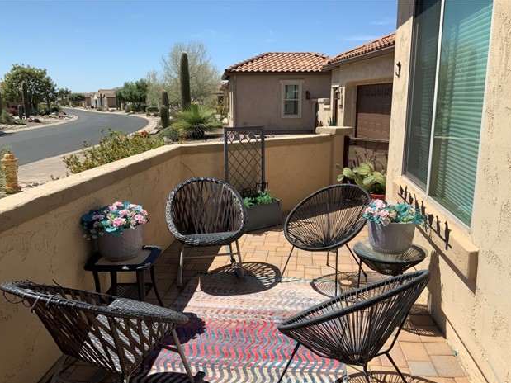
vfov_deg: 46.8
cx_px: 257
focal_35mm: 30
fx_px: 443
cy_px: 197
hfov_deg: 60.0
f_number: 1.8
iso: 16
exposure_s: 1/2058
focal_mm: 3
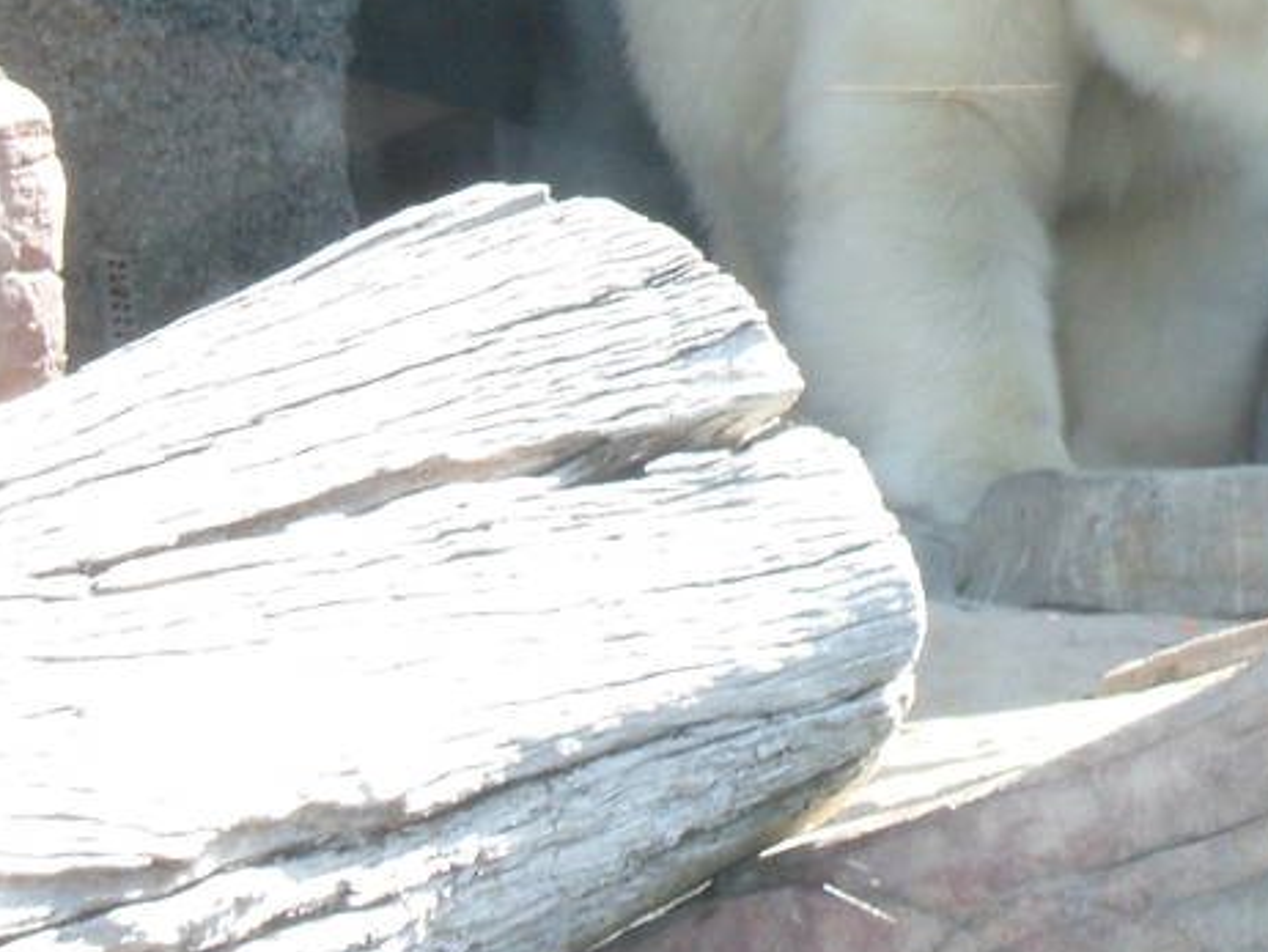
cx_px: 2053
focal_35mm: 696
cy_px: -617
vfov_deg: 2.1
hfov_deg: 2.8
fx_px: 25508
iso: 80
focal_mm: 36.2
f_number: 5.6
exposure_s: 1/60
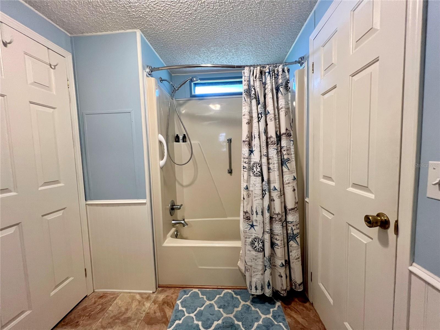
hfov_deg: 106.2
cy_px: 165
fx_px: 165
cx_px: 220
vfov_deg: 89.9
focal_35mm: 13
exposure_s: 1/60
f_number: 1.8
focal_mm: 1.57
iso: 320
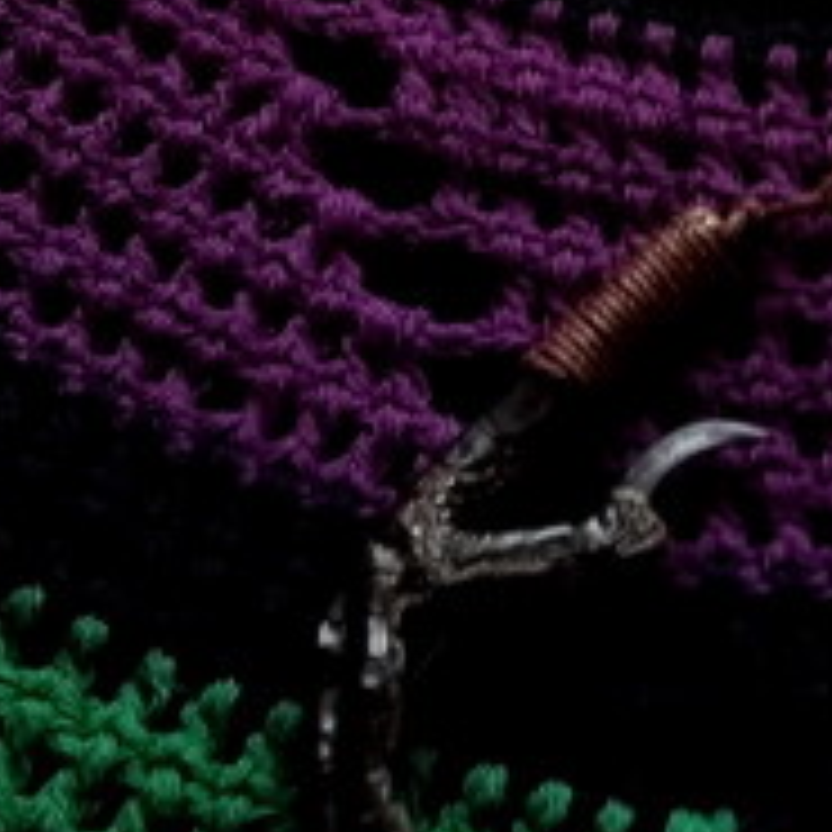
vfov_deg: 14.7
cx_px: 774
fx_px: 2910
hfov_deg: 16.0
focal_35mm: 107
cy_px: -540
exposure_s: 1/50
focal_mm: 3.46
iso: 127
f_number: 2.2
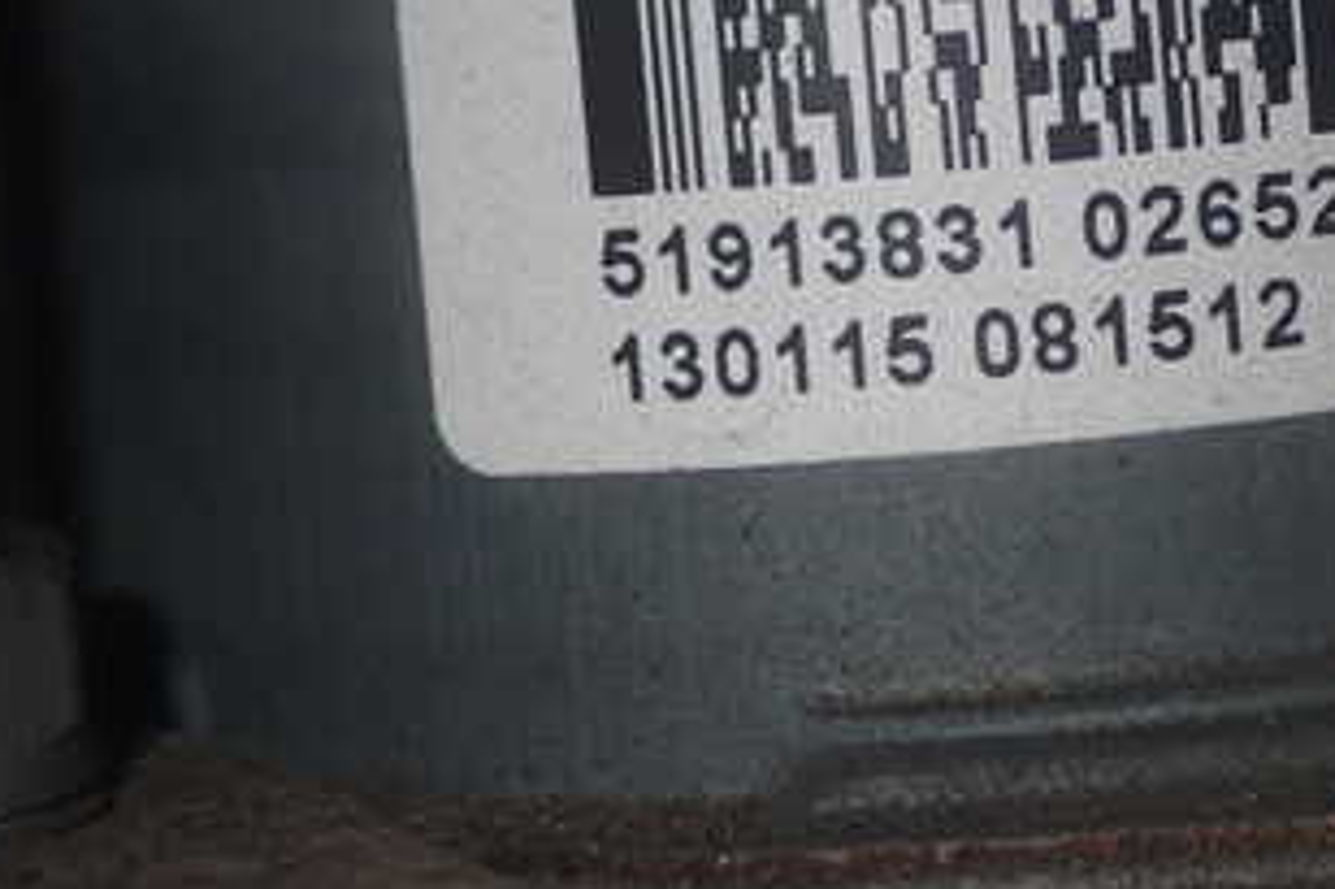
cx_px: 1170
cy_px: 0
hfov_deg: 13.1
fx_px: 5782
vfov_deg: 8.7
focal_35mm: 156
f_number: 13
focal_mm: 13.65
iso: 200
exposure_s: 1/80
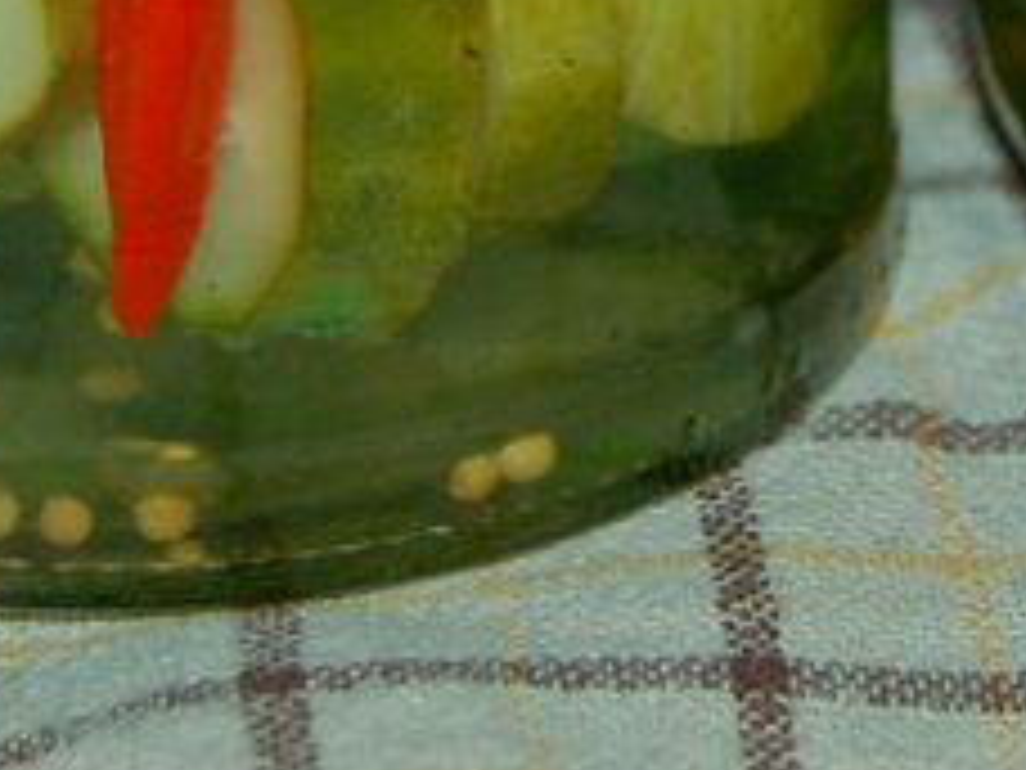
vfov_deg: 6.8
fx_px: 6284
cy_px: -603
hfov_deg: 9.3
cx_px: 832
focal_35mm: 212
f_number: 4.8
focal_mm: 35
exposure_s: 1/60
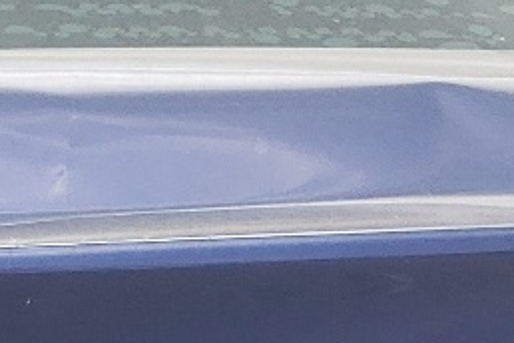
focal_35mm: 168
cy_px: 568
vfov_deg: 8.0
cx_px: -129
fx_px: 2398
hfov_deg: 11.9
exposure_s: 1/769
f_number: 1.5
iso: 50
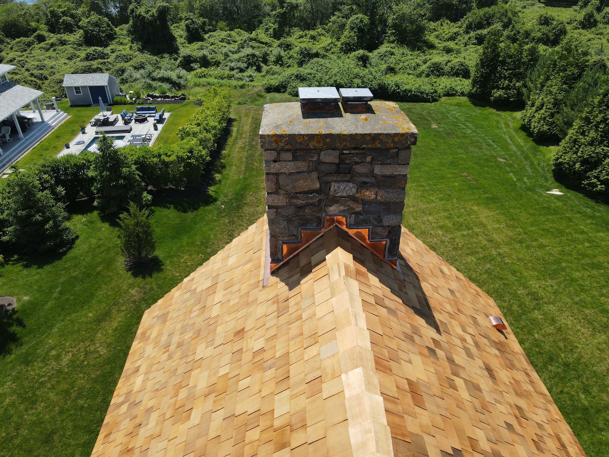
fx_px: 422
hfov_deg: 71.6
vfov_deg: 56.8
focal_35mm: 24
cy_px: 228
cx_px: 304
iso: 100
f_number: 2.8
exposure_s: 1/640
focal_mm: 4.5
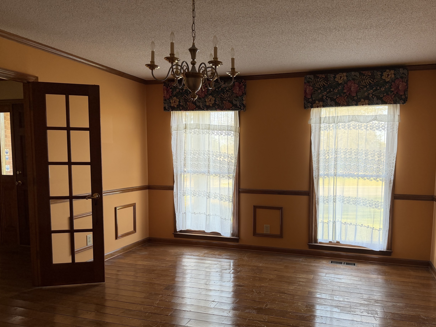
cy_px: 188
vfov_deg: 49.6
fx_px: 353
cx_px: 254
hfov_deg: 63.1
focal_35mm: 28
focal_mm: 6.76
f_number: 1.78
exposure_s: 1/160
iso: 125
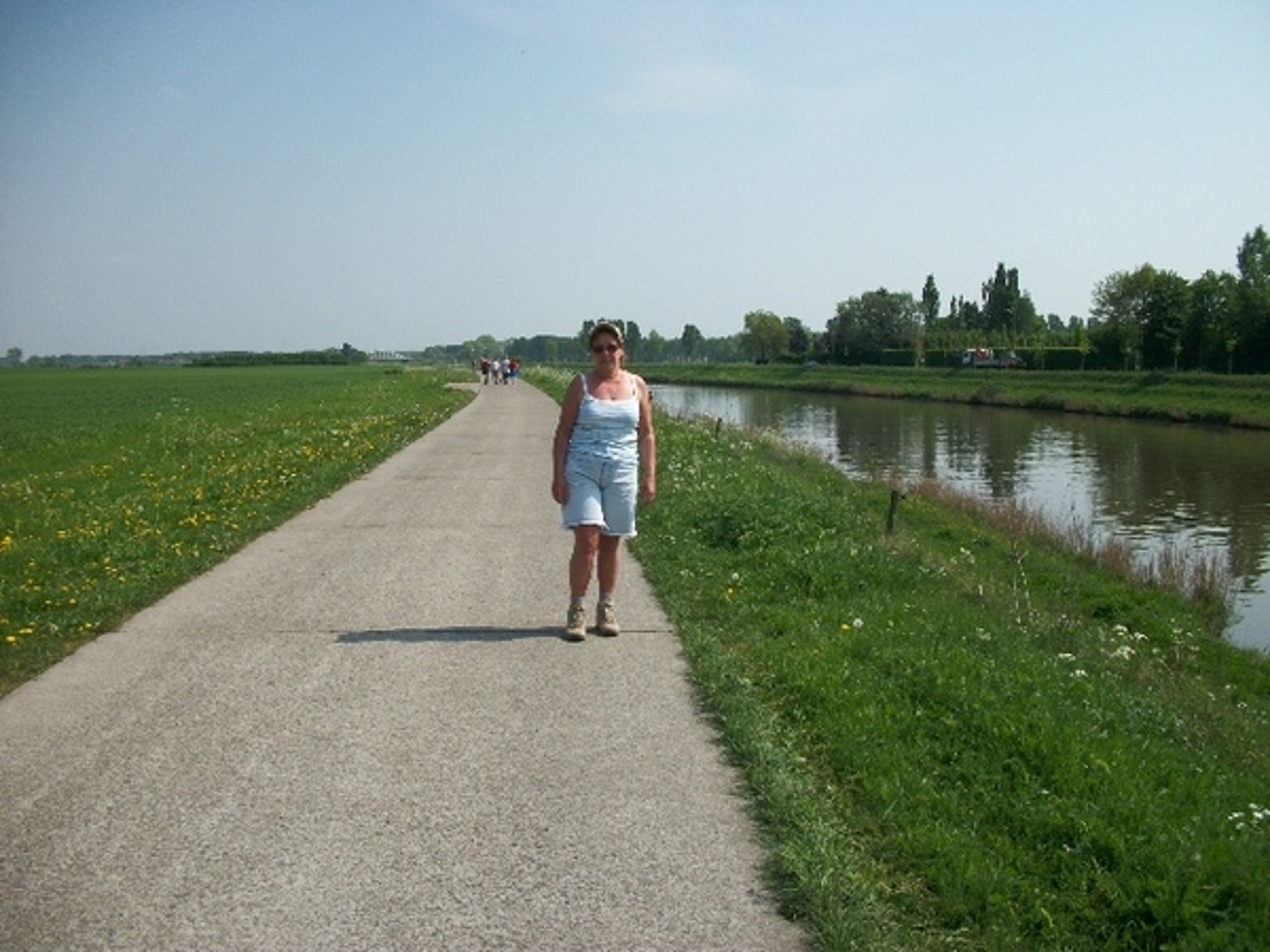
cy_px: 476
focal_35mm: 32
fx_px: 1174
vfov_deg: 44.2
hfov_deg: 56.8
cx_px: 635
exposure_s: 1/250
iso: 80
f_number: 8.8
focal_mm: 5.7
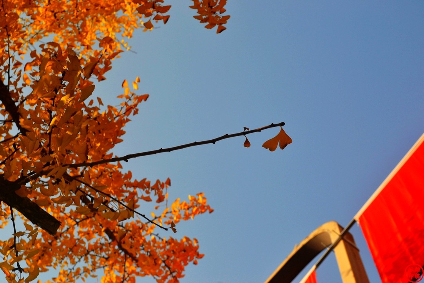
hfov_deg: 24.6
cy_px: 142
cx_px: 212
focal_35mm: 82
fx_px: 971
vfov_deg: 16.5
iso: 100
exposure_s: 1/250
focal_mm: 55
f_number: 8
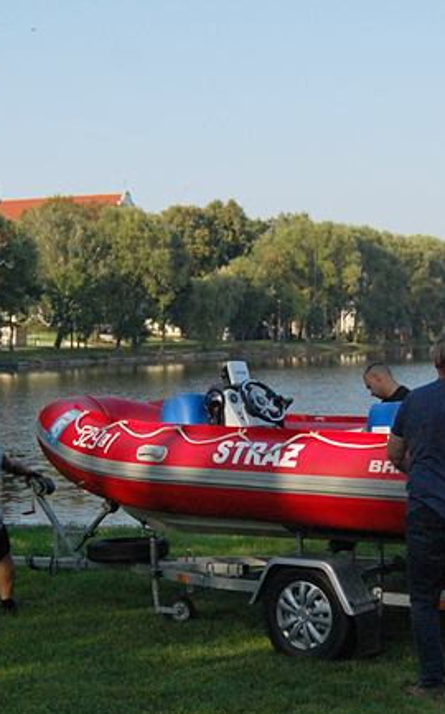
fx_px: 1104
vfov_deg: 35.8
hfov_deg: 22.8
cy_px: 380
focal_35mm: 57
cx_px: 186
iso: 800
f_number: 4.5
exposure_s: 1/4000
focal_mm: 23
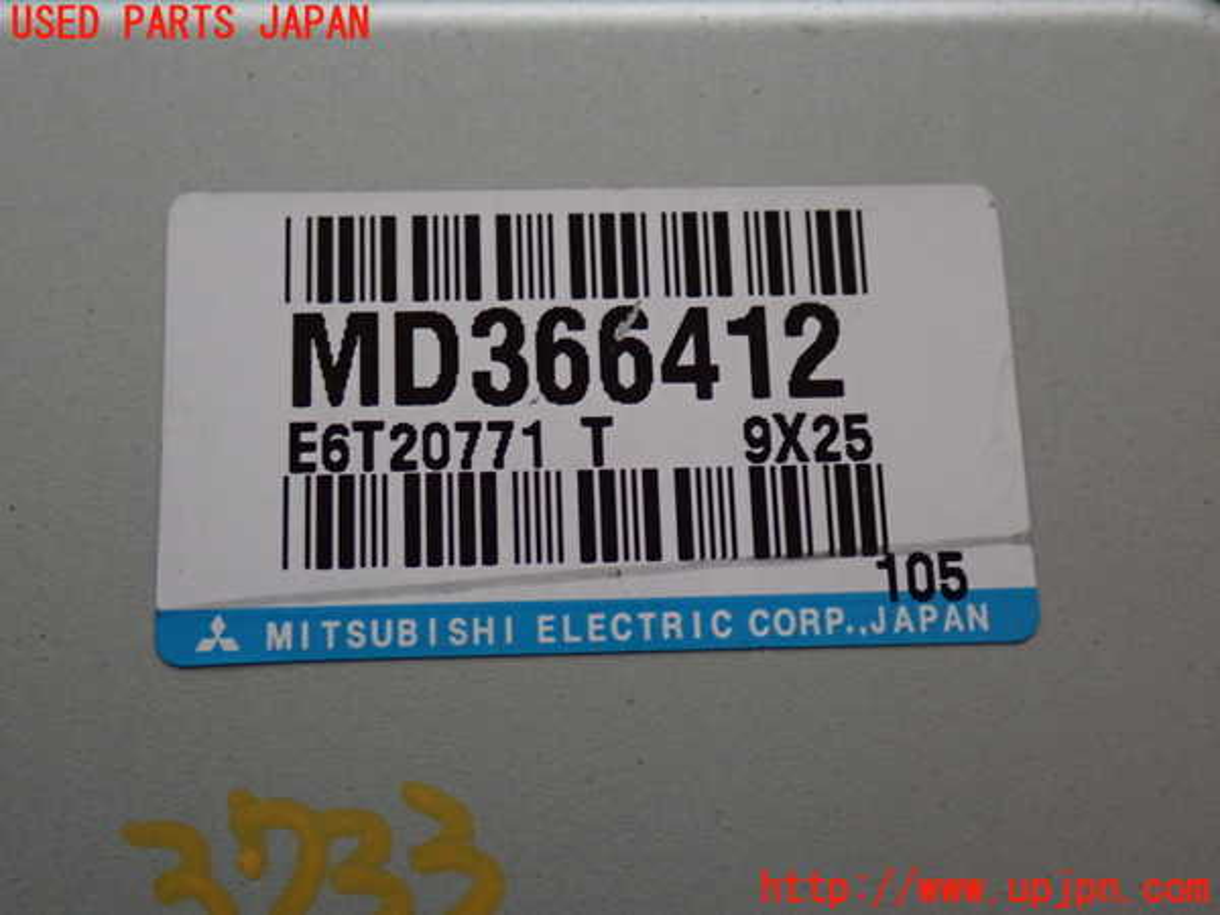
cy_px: 458
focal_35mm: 58
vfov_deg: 25.2
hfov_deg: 33.2
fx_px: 2044
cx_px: 610
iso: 800
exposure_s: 1/15
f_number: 3.5
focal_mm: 10.35
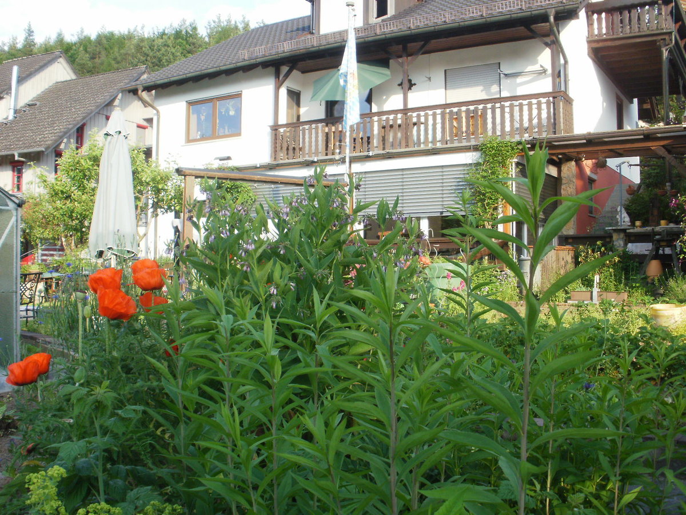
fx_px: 713
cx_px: 343
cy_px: 258
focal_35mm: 36
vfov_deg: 39.7
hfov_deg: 51.4
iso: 100
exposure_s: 1/100
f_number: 5.6
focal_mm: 6.3
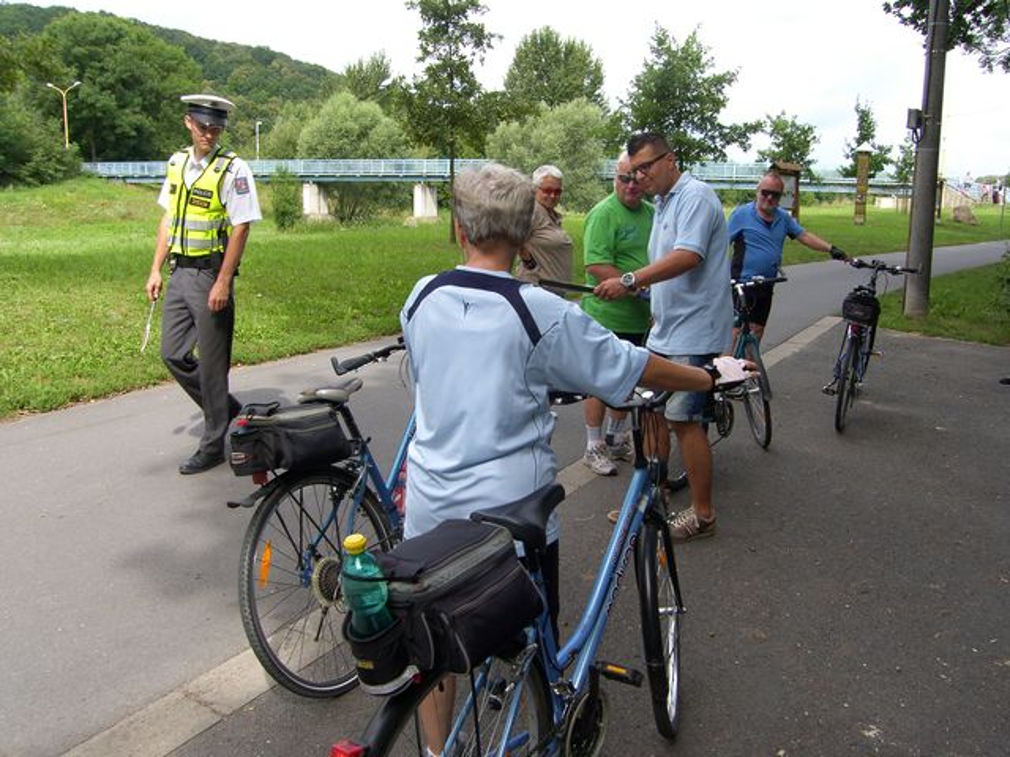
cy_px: 378
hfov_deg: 63.4
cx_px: 505
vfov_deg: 49.7
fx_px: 817
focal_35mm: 28
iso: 50
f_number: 5.6
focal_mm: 7.4
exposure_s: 1/160
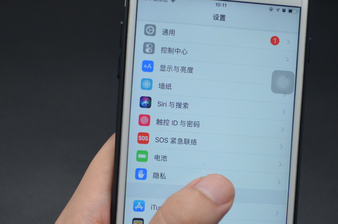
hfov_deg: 29.7
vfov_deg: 19.9
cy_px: 141
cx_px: 187
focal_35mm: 68
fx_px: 637
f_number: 4.5
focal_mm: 30
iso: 1100
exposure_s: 1/500
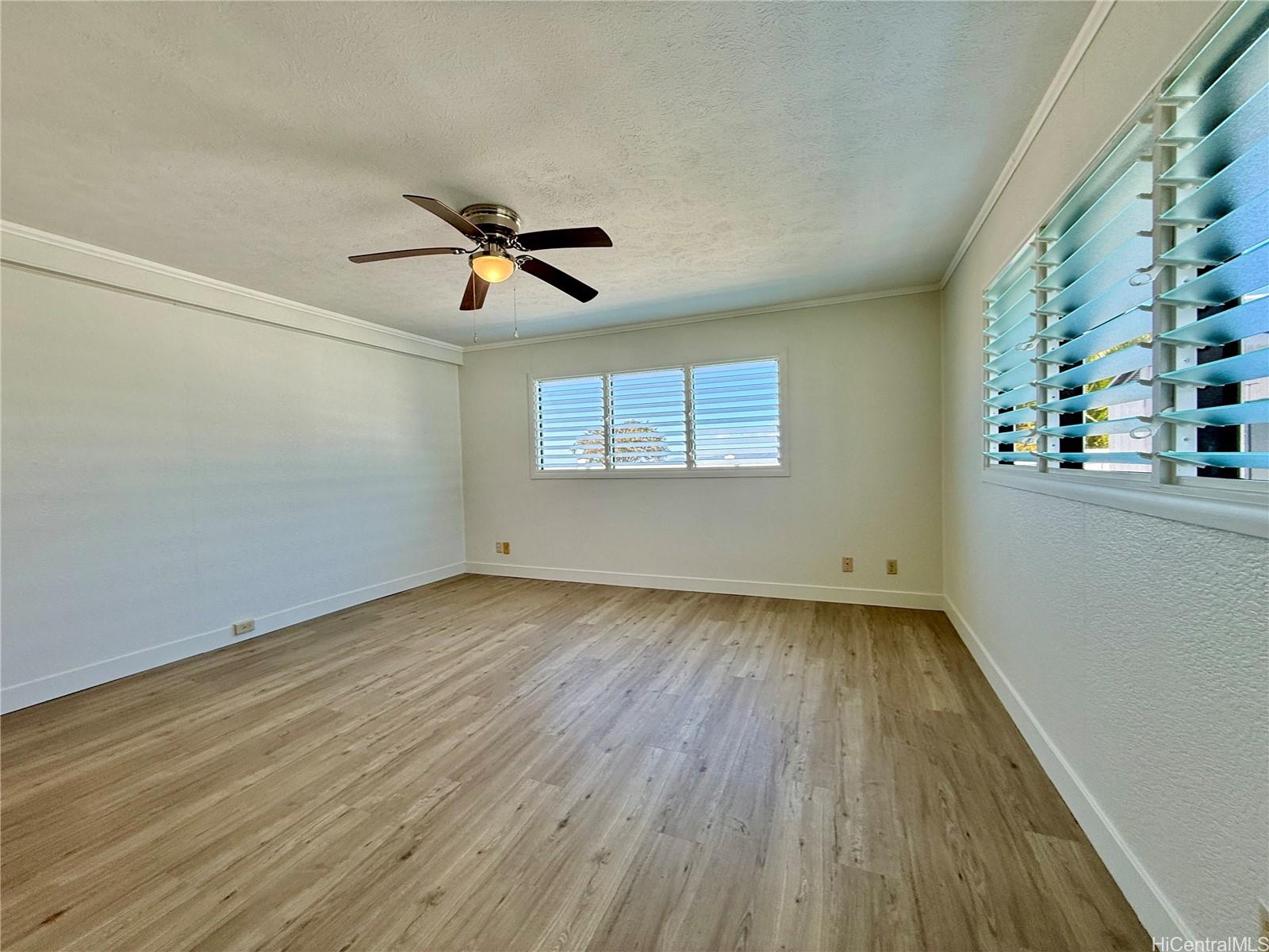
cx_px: 634
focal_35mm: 14
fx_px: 513
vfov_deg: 85.7
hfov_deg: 102.1
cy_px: 476
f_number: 2.2
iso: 64
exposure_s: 1/169
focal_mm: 2.22
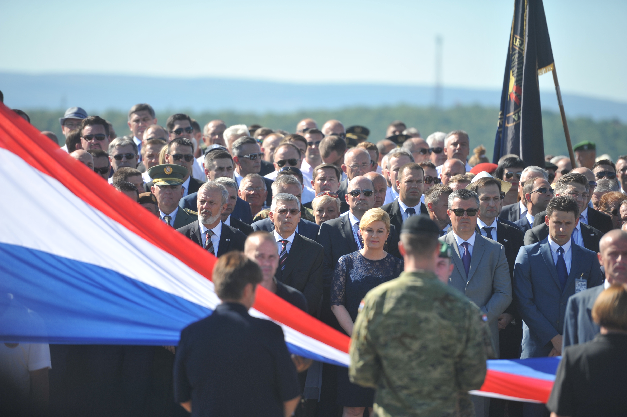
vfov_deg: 6.9
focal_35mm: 200
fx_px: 3481
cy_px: 208
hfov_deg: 10.3
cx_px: 314
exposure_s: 1/2000
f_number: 2.8
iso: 250
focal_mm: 200
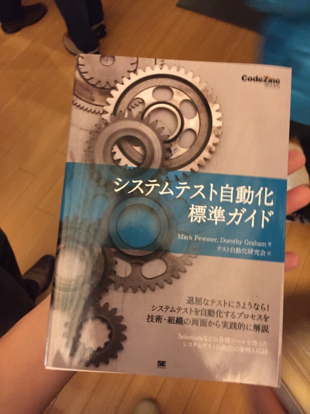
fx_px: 346
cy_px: 207
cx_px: 155
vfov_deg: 61.7
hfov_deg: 48.2
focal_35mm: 29
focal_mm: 4.15
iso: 320
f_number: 2.2
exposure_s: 1/15
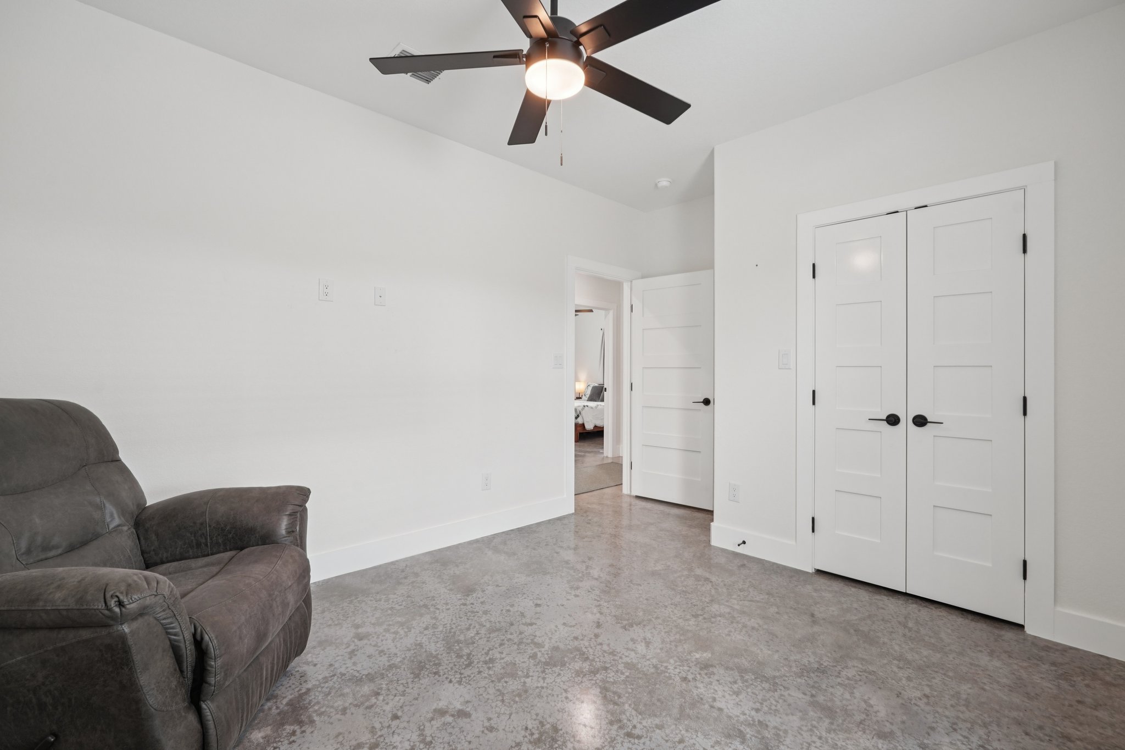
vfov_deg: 73.7
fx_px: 500
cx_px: 562
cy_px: 375
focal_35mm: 16
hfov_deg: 96.7
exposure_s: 1/30
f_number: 8
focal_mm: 16
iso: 400
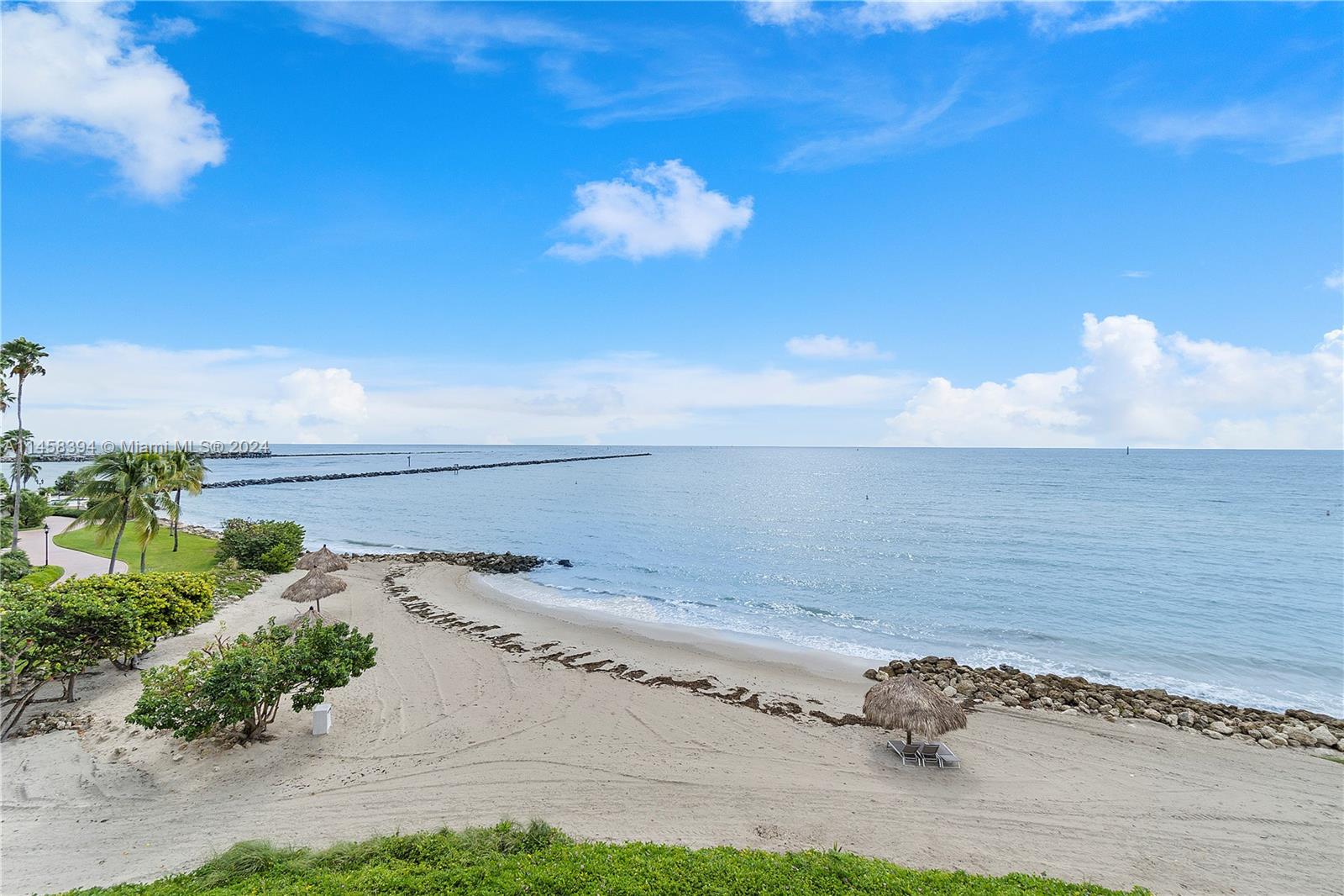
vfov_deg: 77.3
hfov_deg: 100.4
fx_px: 560
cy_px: 448
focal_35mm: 15
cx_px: 672
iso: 100
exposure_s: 1/200
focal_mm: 10
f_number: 11
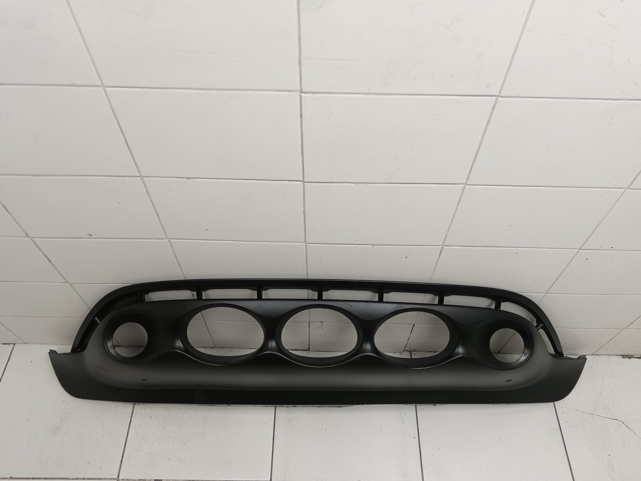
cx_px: 320
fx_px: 500
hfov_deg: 65.3
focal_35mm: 27
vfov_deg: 51.4
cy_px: 240
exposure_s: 1/100
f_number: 1.9
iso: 368
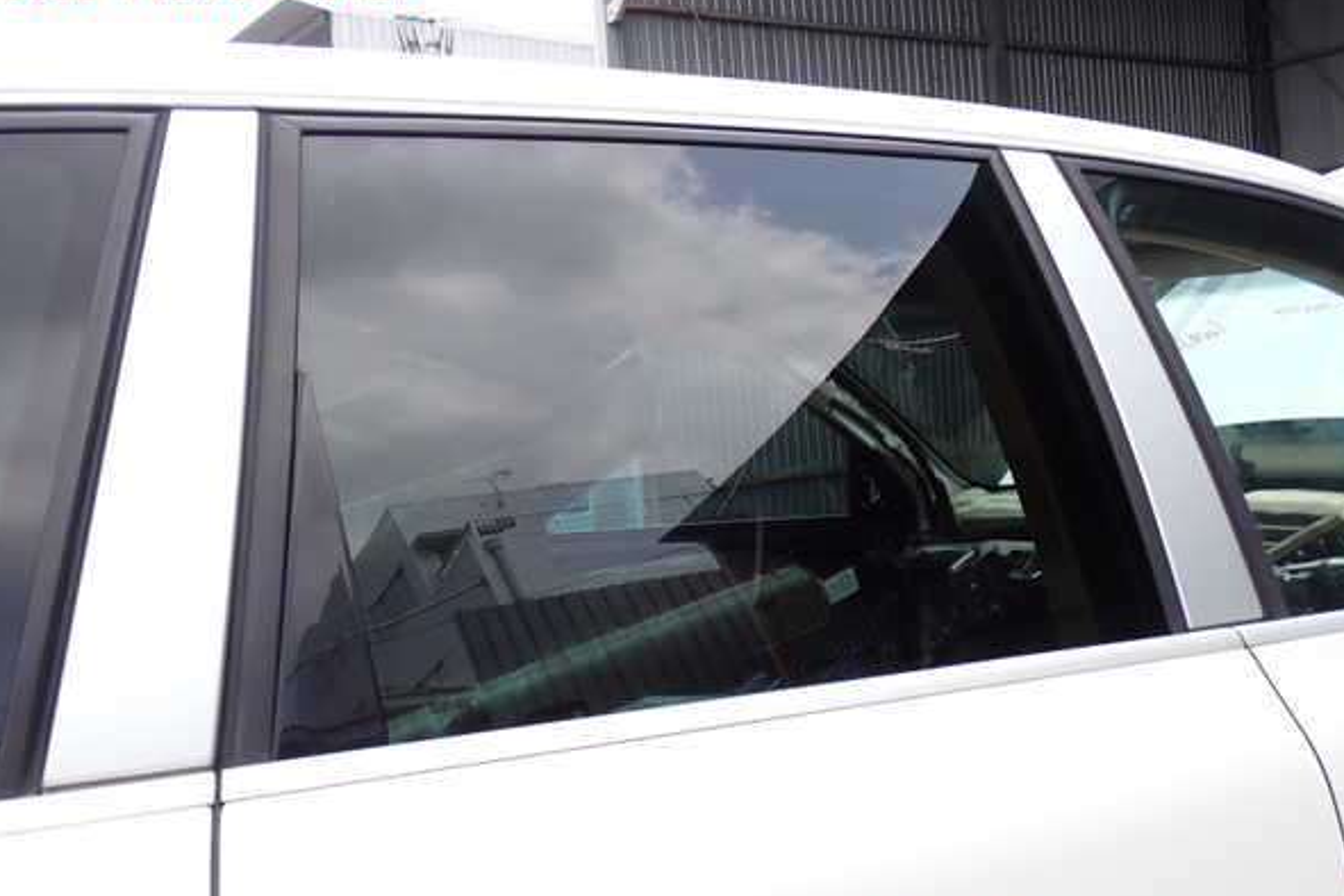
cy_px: 462
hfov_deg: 50.7
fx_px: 1419
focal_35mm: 38
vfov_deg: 35.1
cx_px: 671
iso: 100
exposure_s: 1/250
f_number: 3.5
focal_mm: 6.37
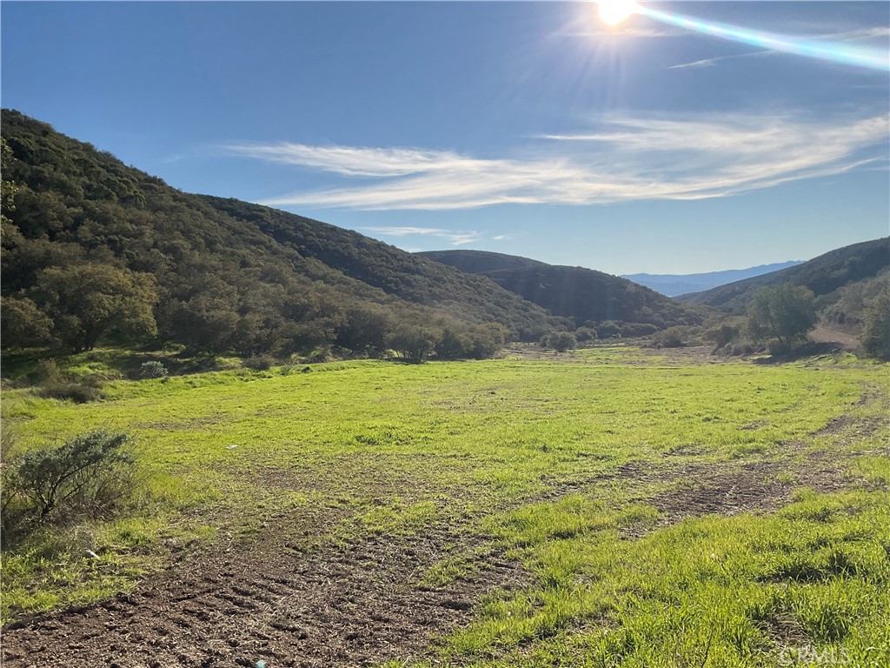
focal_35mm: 29
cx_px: 445
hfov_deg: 61.7
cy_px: 334
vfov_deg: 48.2
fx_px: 746
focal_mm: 3
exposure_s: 1/3534
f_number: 1.8
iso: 16
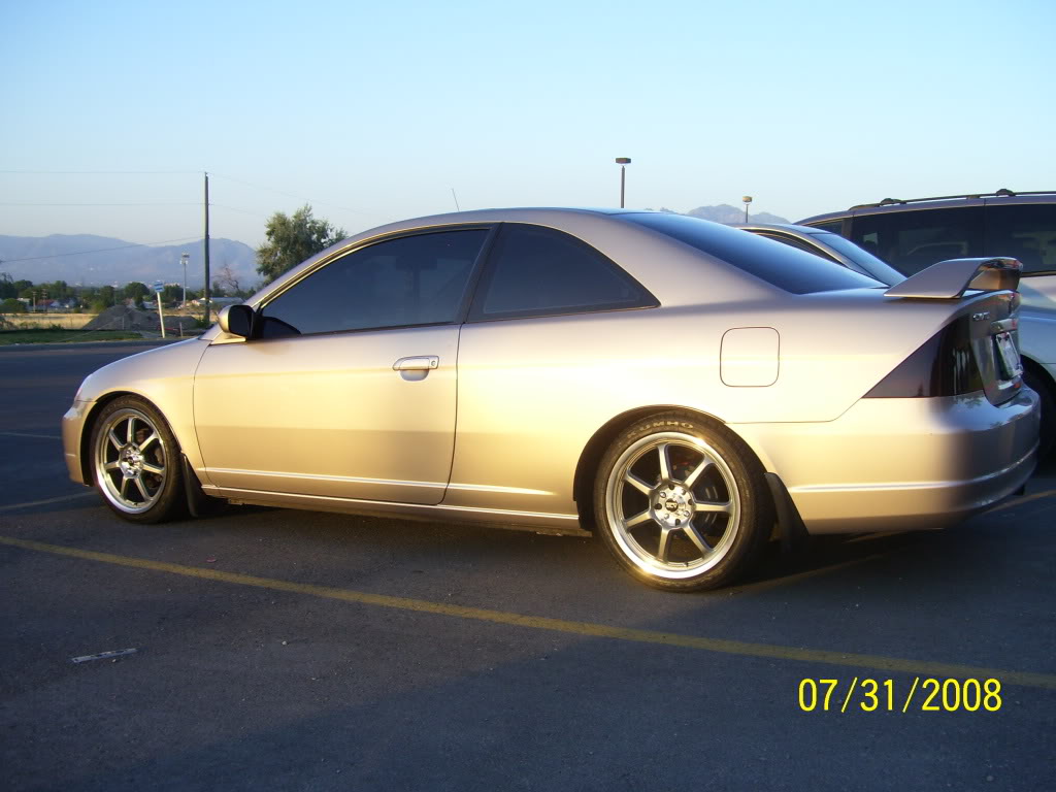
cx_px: 528
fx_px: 1129
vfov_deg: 38.7
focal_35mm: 37
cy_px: 396
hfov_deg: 50.1
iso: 80
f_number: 2.7
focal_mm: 6
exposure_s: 1/250
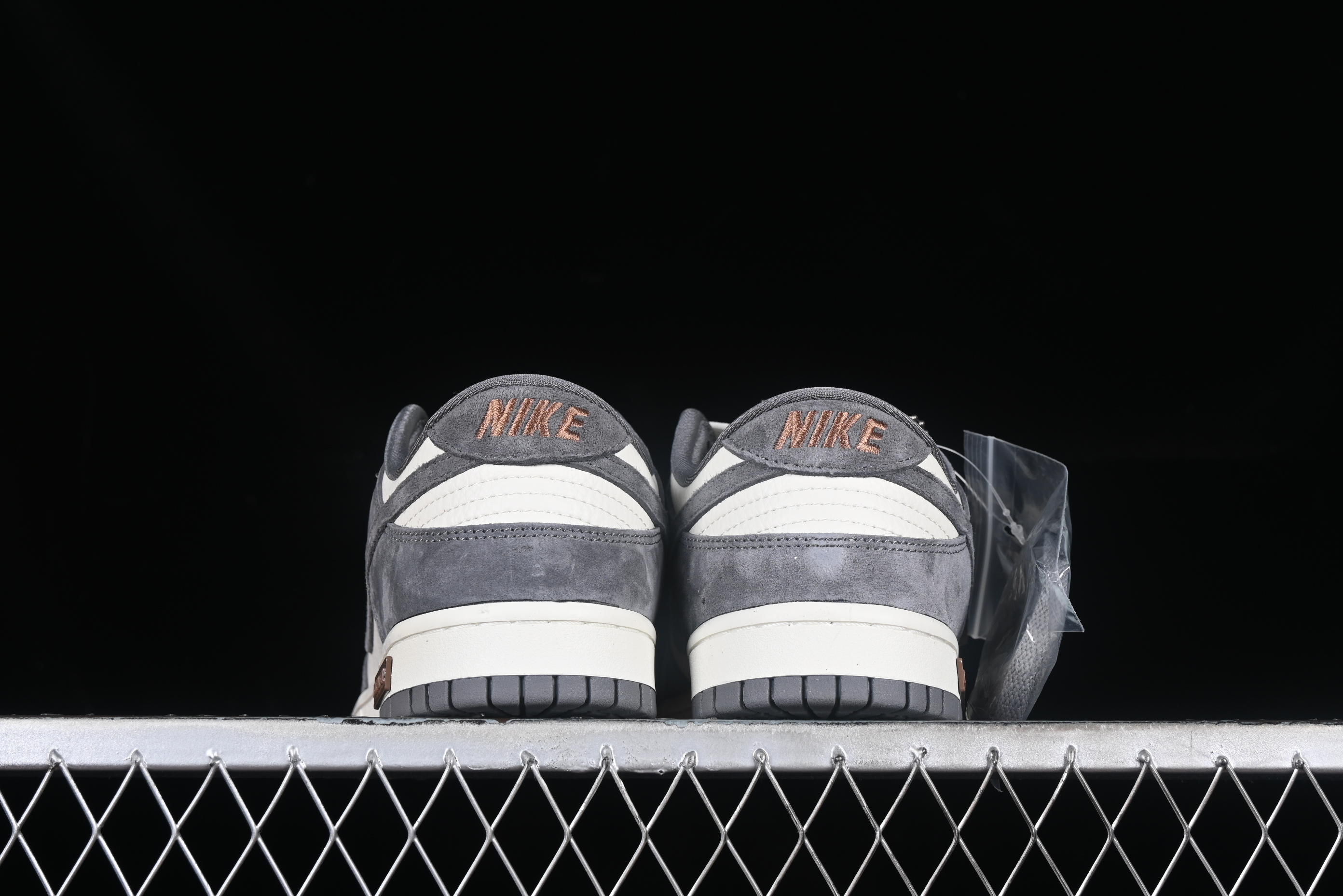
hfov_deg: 27.0
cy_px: 448
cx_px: 672
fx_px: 2798
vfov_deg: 18.2
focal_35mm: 75
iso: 160
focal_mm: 50
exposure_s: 1/80
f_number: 8
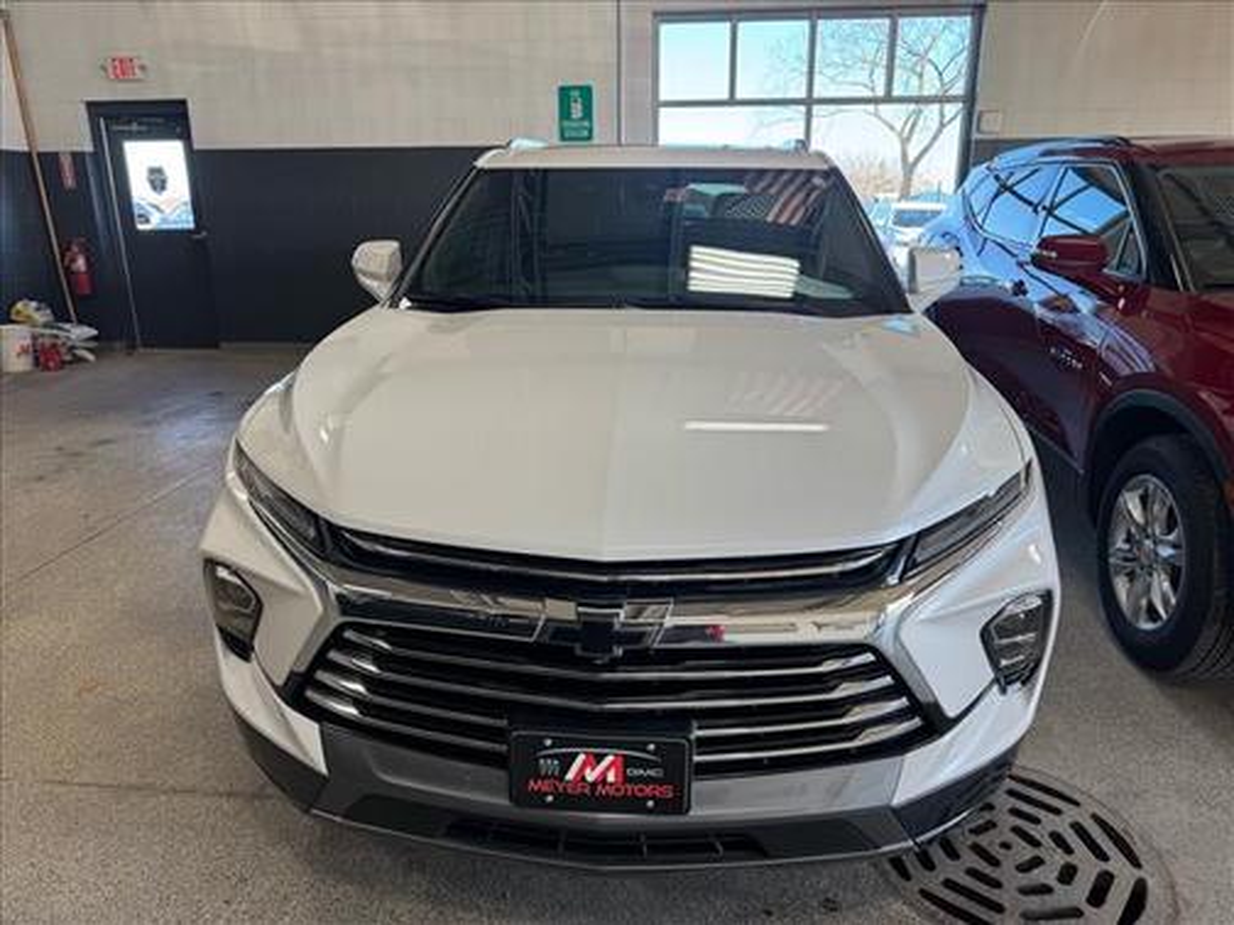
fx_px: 856
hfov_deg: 71.6
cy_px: 462
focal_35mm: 24
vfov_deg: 56.8
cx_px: 617
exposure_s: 1/120
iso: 64
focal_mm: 6.76
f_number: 1.78
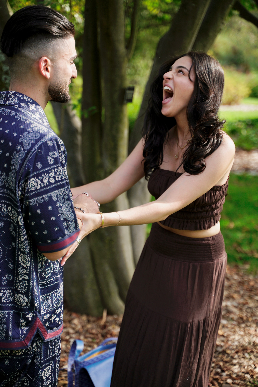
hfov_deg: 19.5
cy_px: 194
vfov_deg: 28.8
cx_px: 129
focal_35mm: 70
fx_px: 752
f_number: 2.8
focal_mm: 70
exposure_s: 1/640
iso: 200
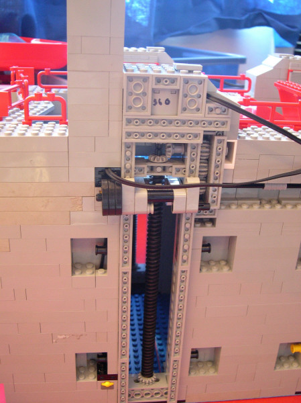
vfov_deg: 49.0
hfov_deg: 37.7
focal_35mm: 38
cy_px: 202
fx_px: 441
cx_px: 150
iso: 400
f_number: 2.8
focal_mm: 8
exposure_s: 1/7.6
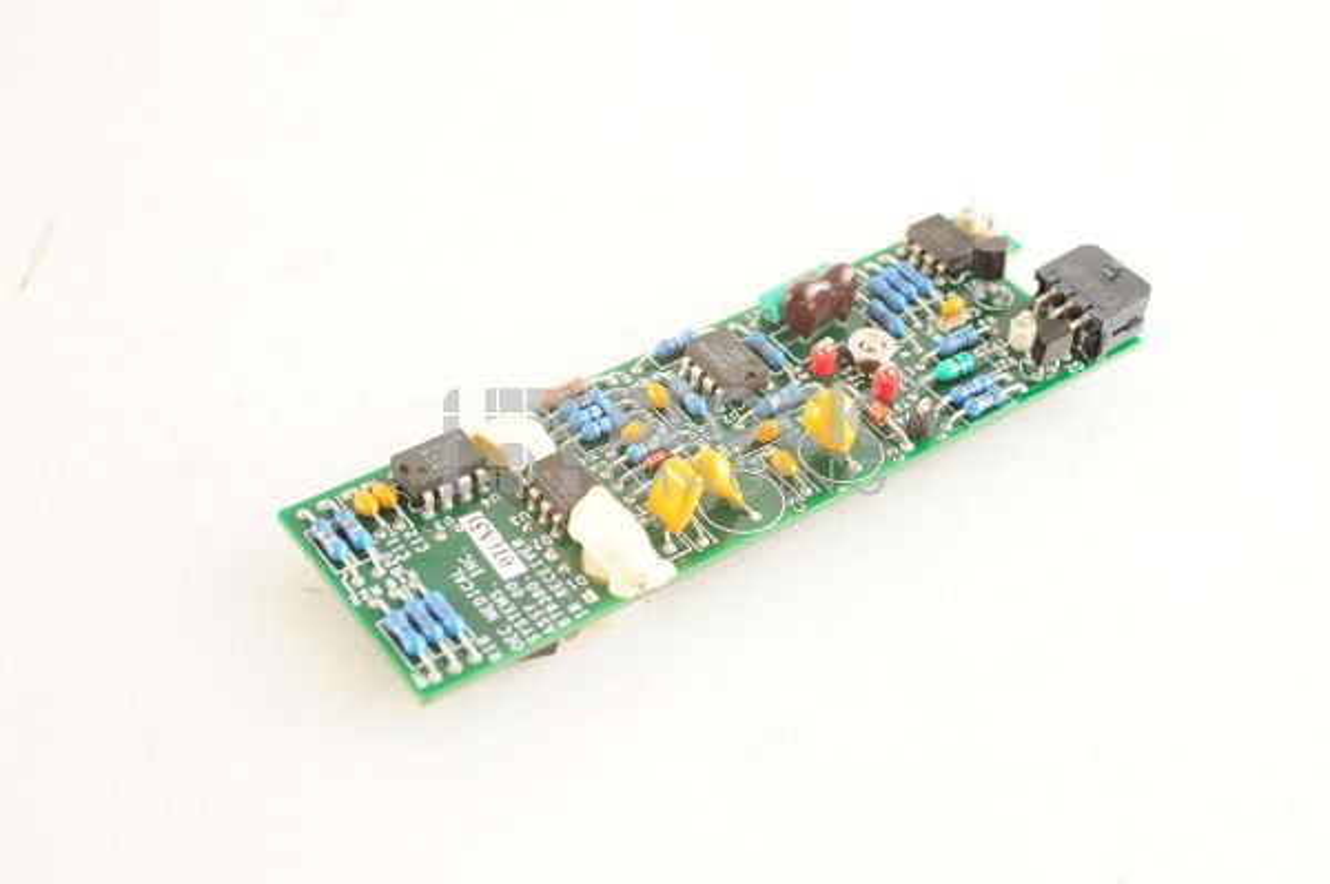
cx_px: 665
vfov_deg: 26.9
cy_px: 442
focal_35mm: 50
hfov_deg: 39.6
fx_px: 1846
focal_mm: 50
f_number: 10
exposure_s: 1/125
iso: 1600
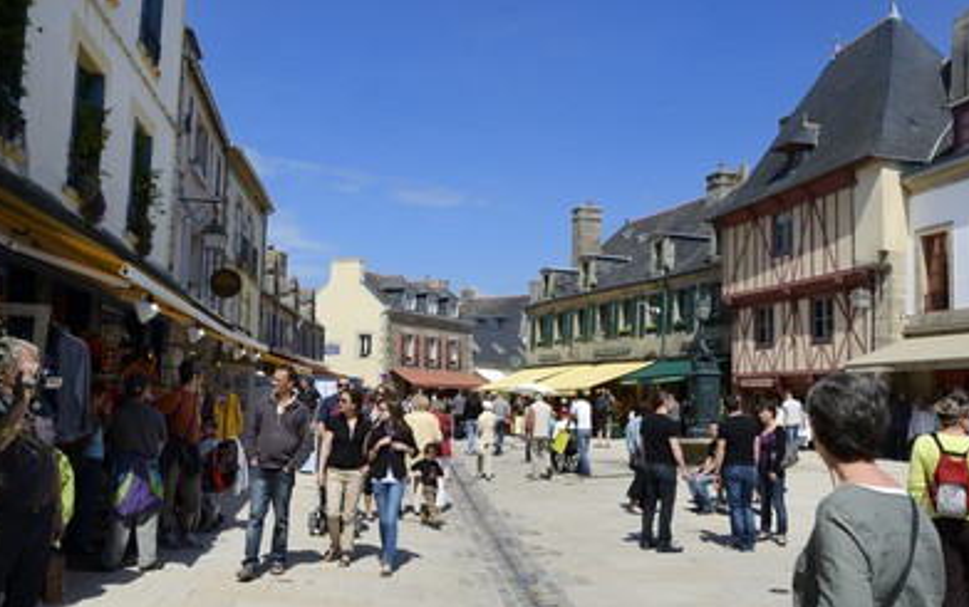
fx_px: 925
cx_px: 503
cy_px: 305
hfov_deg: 55.3
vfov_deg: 36.3
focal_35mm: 35
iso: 200
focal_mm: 32
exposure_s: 1/200
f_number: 14
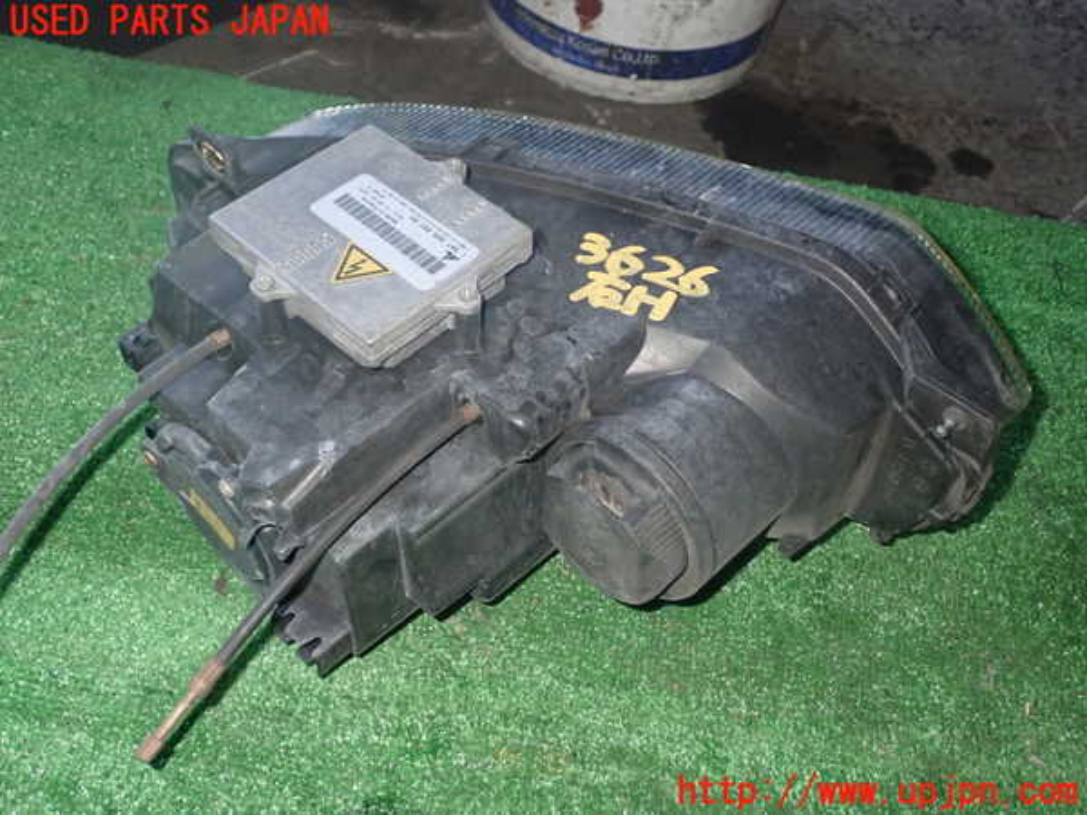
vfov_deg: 37.7
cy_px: 408
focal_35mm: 38
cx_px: 544
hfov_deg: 49.0
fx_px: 1193
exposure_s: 1/40
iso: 500
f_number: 8
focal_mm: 6.83
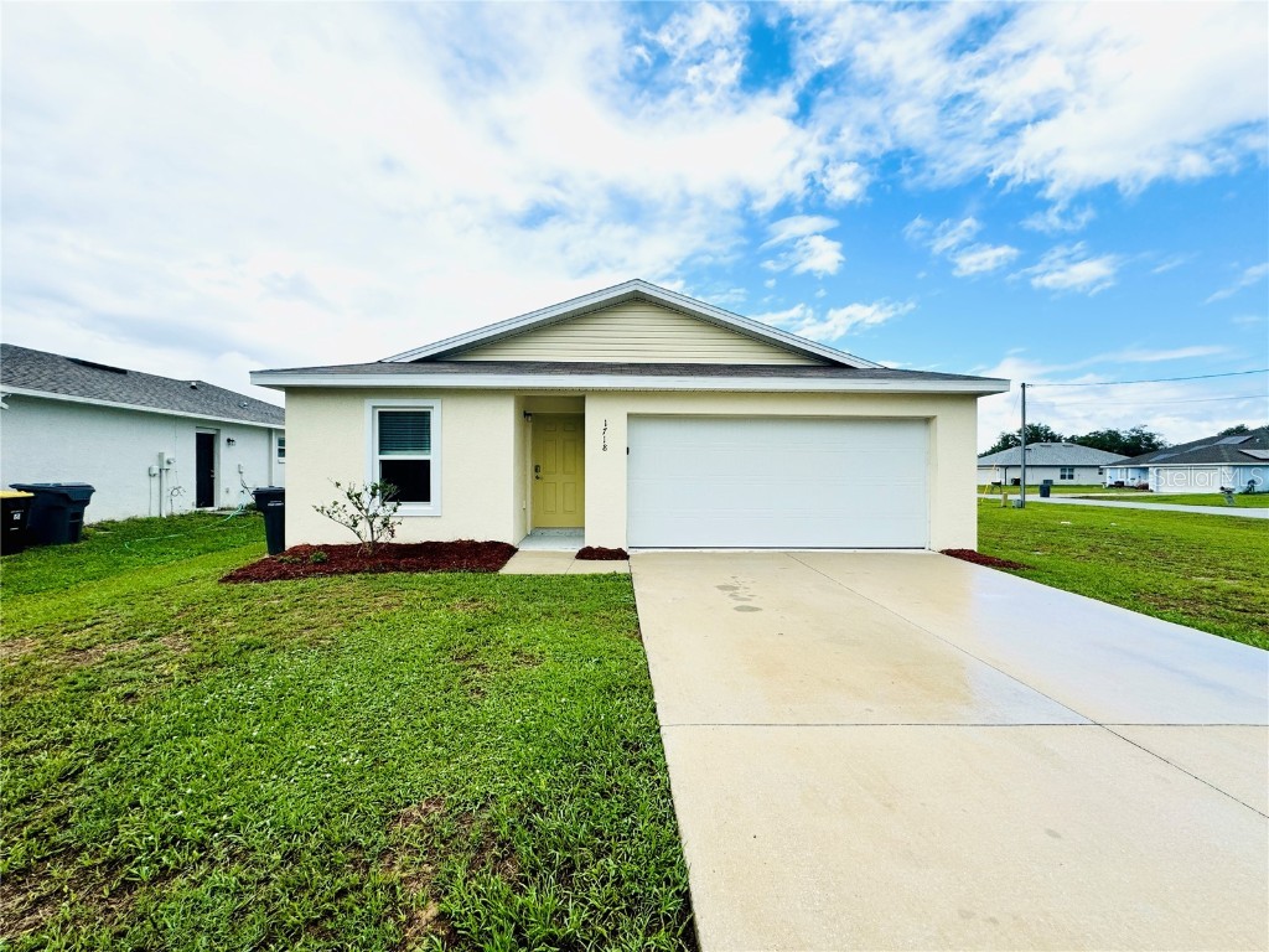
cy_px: 476
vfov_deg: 85.7
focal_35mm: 14
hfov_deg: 102.1
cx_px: 634
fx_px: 513
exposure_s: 1/2208
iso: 50
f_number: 2.2
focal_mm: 2.22
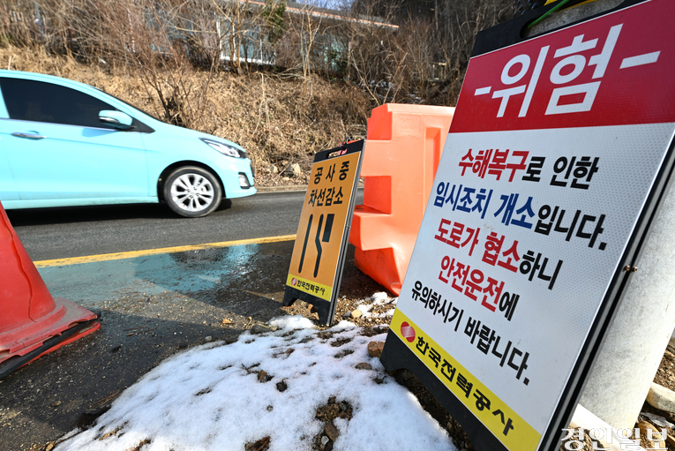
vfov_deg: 77.4
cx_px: 336
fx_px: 281
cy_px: 233
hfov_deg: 100.4
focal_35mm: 15
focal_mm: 14
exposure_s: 1/500
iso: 320
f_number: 7.1
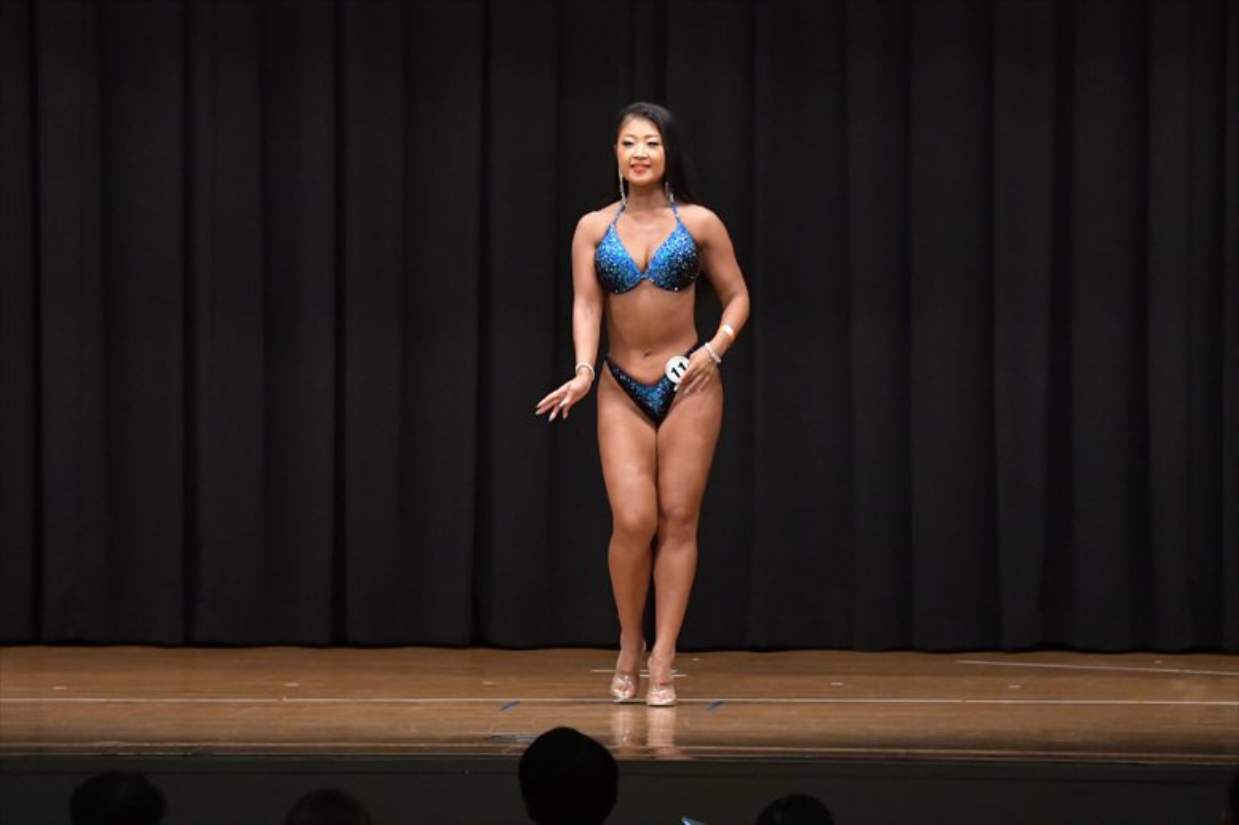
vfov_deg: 6.8
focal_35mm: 202
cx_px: 620
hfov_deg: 10.2
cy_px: 412
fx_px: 6949
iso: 6400
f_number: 5.6
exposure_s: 1/400
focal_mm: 135
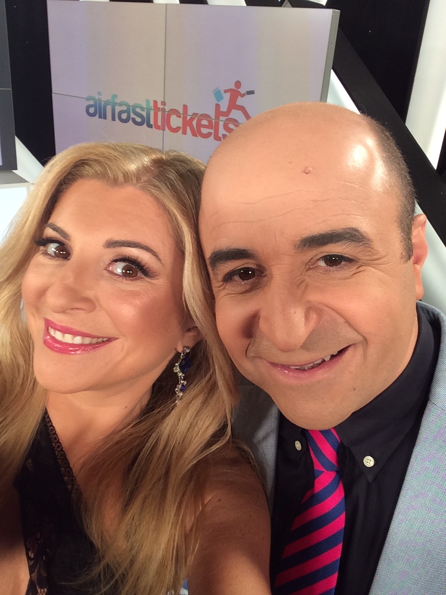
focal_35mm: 33
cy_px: 298
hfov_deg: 42.9
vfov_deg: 55.4
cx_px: 223
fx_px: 567
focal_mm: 2.15
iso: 64
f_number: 2.4
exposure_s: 1/40
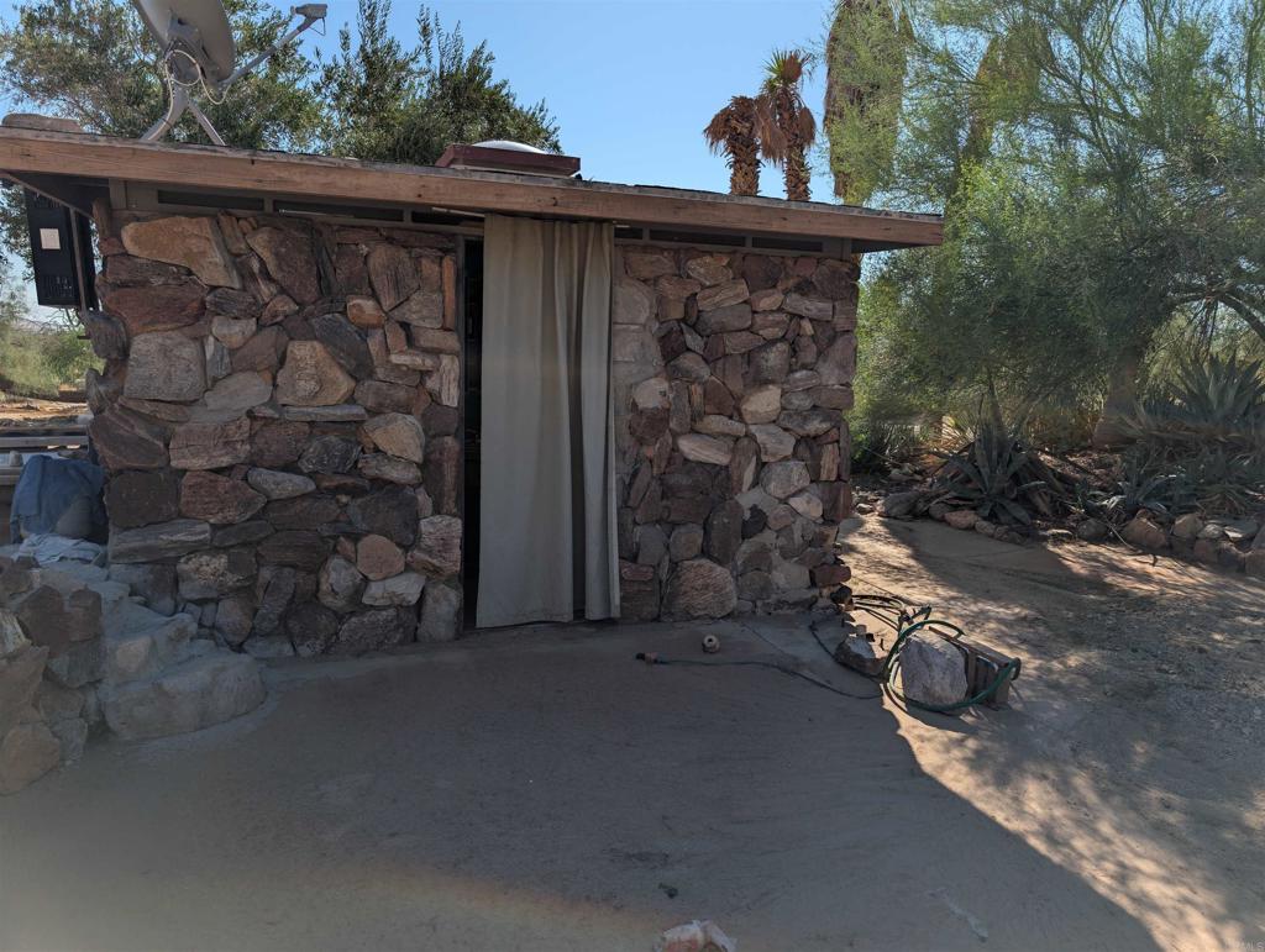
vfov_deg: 56.9
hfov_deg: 71.5
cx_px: 632
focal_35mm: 24
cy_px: 476
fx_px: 878
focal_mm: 6.9
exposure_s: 1/1650
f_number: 1.68
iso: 22
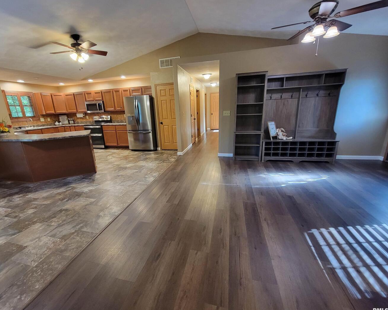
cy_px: 155
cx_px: 180
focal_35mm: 14
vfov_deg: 88.0
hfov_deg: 100.5
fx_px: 161
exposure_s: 1/30
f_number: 2.2
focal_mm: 2.2
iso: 500
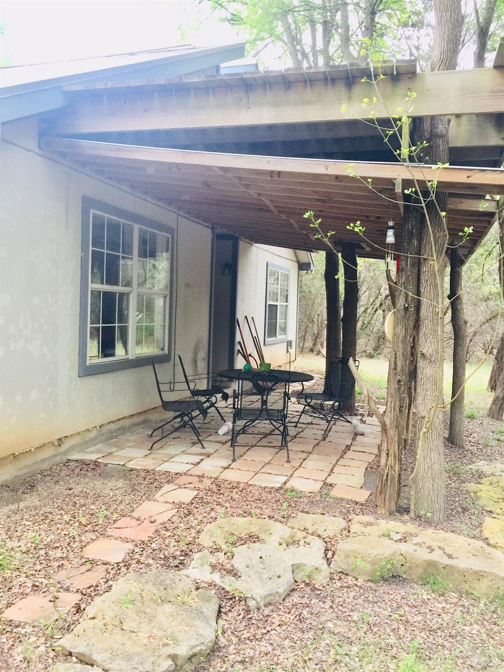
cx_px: 252
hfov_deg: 48.2
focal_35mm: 29
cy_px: 336
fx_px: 563
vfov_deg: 61.7
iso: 40
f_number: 2.2
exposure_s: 1/30
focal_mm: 4.15
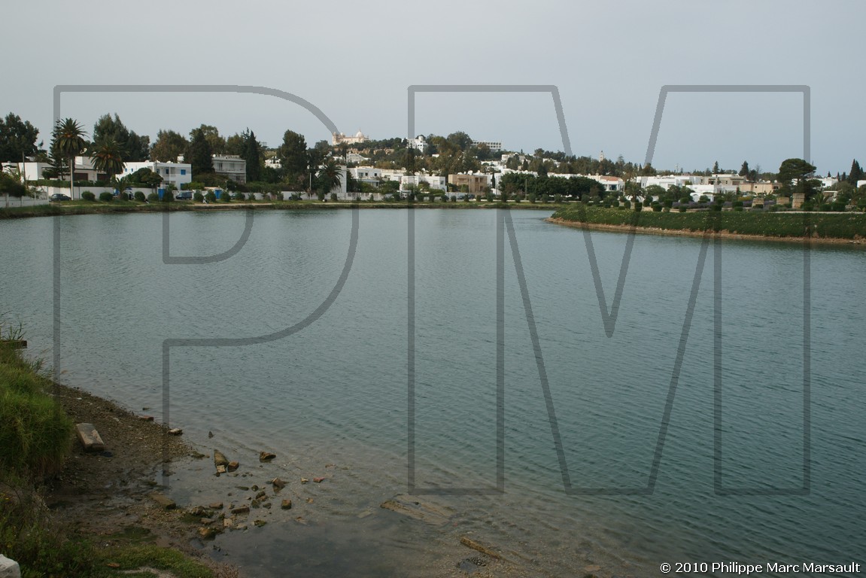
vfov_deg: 43.6
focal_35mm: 30
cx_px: 433
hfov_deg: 61.9
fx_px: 722
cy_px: 289
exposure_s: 1/500
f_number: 9
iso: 200
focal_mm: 30
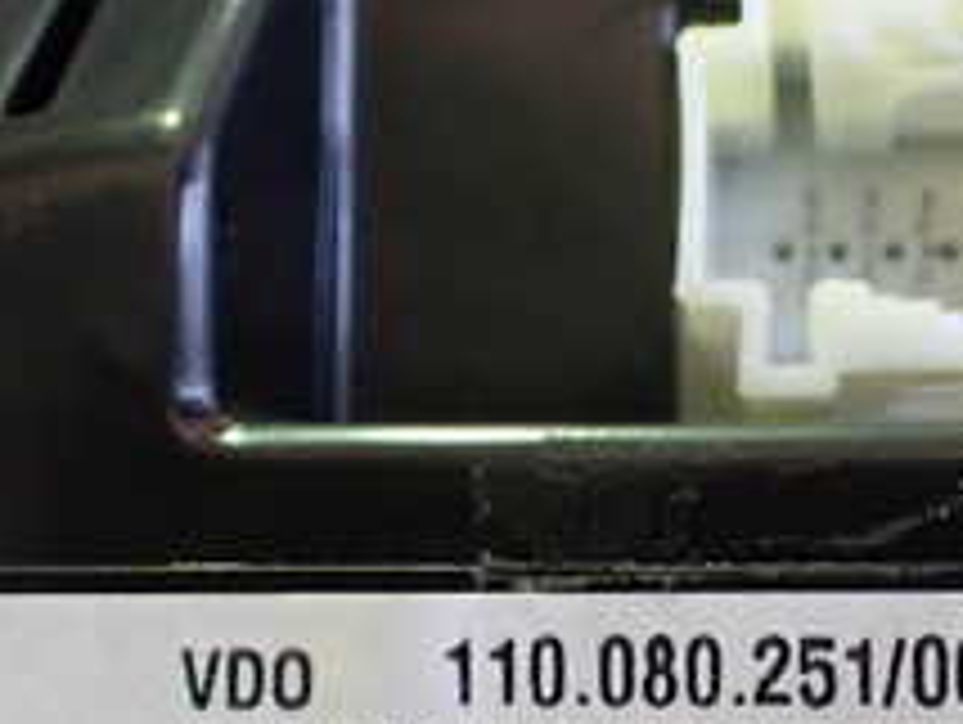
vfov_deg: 17.4
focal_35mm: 84
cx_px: 760
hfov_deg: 23.0
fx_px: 2339
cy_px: 607
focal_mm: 5.4
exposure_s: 1/50
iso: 800
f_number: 2.3
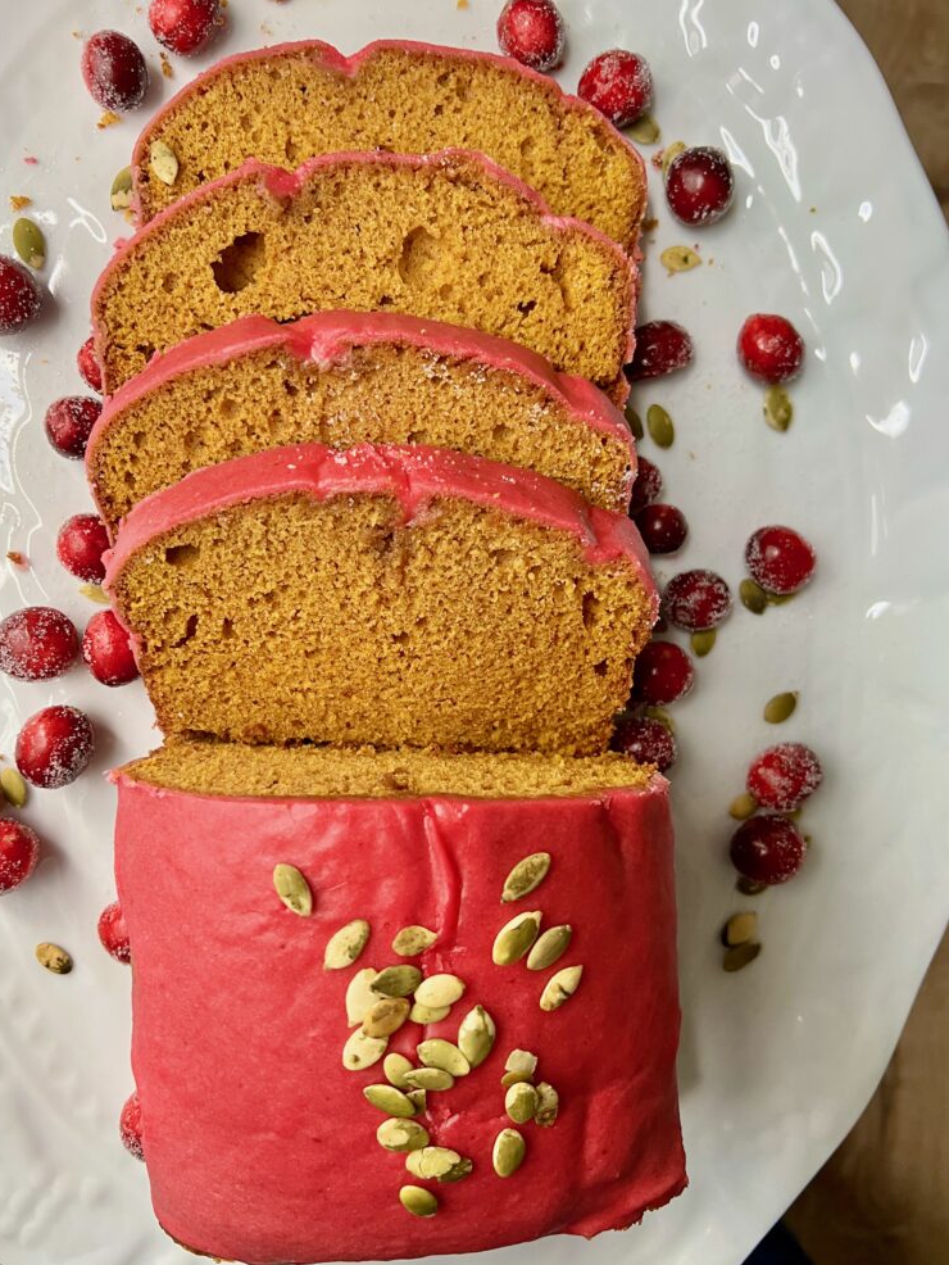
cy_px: 636
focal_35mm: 27
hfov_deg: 51.4
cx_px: 478
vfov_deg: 65.3
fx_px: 987
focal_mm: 5.7
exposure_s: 1/78
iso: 125
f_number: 1.5
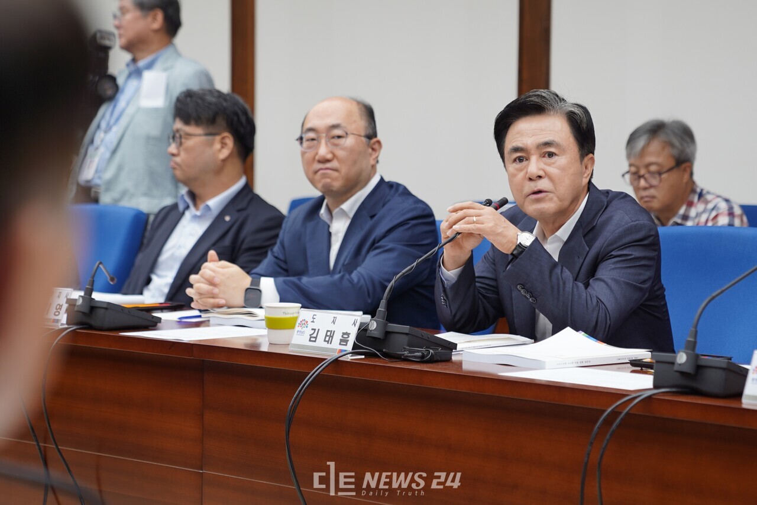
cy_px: 252
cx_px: 378
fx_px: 1472
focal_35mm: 70
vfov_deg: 19.5
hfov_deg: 28.8
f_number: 2.8
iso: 200
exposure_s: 1/80
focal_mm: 70
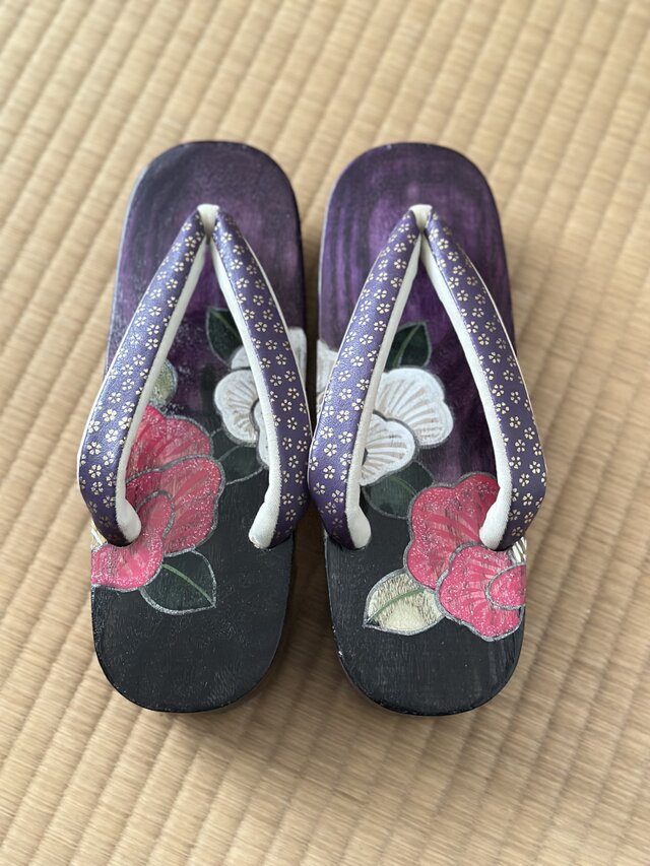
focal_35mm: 48
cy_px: 433
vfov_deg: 39.7
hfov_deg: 30.3
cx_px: 325
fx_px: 1201
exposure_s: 1/15
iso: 1000
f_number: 1.78
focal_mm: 6.86
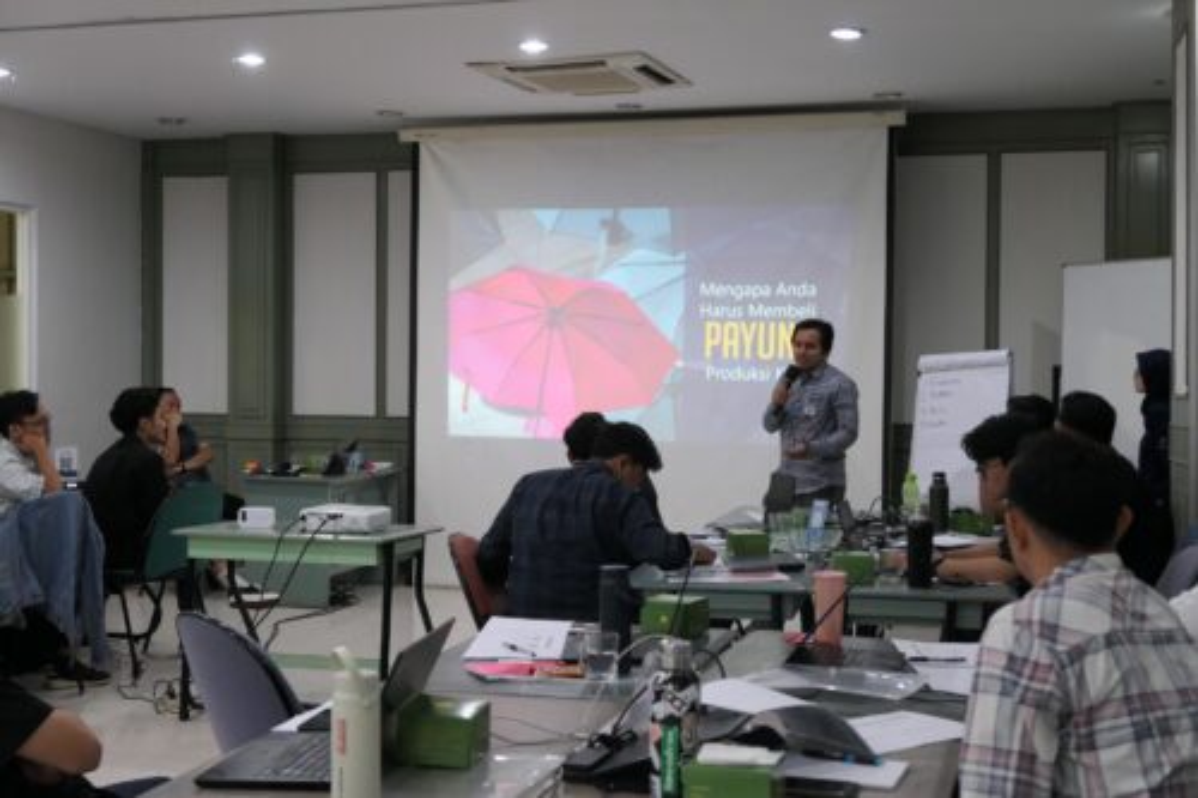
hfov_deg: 39.6
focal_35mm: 50
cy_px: 399
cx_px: 599
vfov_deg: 27.0
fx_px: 1663
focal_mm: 18.3
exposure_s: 1/100
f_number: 2.8
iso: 640
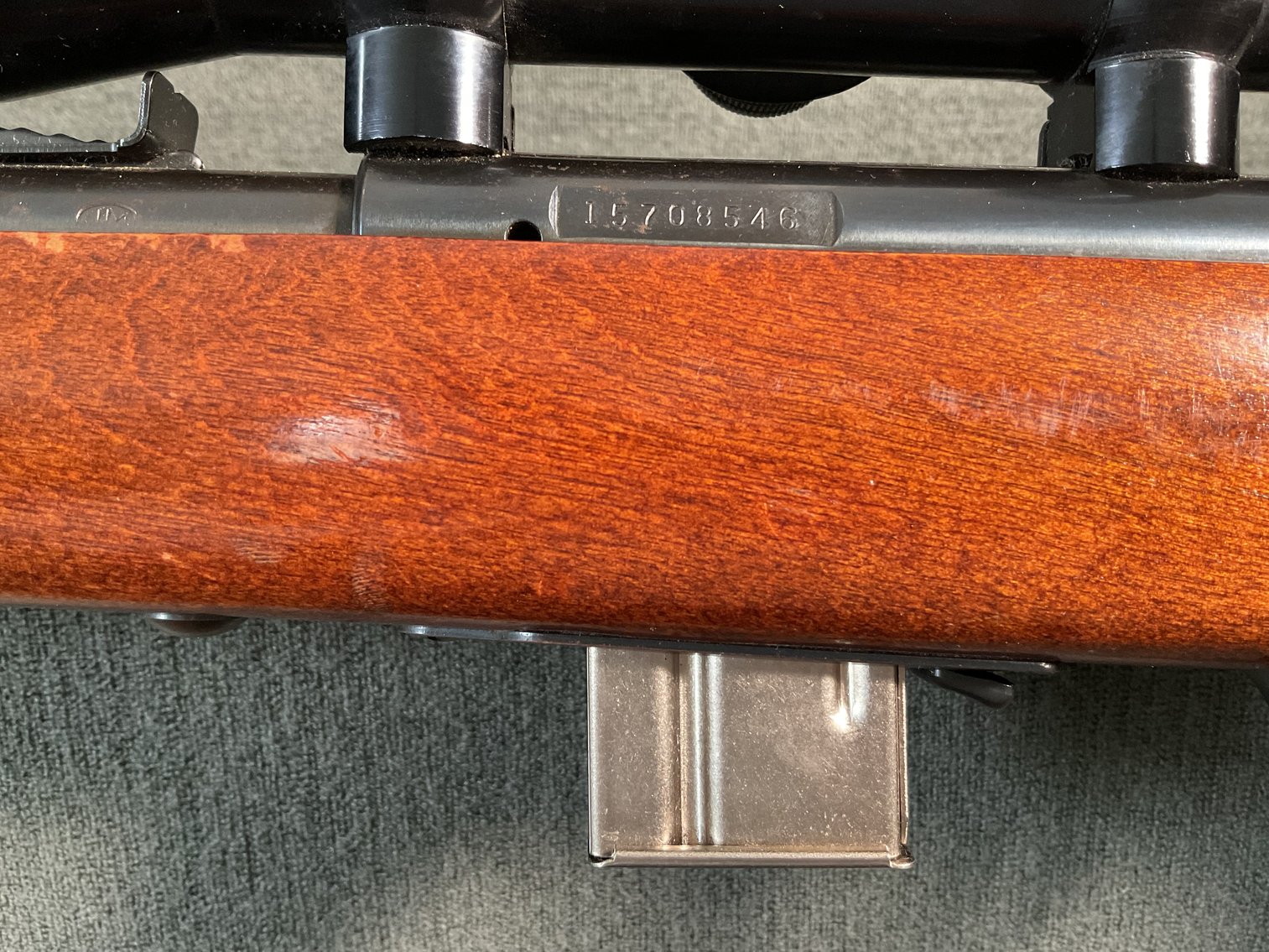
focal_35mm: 29
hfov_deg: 61.7
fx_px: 1063
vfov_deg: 48.2
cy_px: 476
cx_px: 634
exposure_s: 1/40
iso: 320
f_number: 1.8
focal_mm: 3
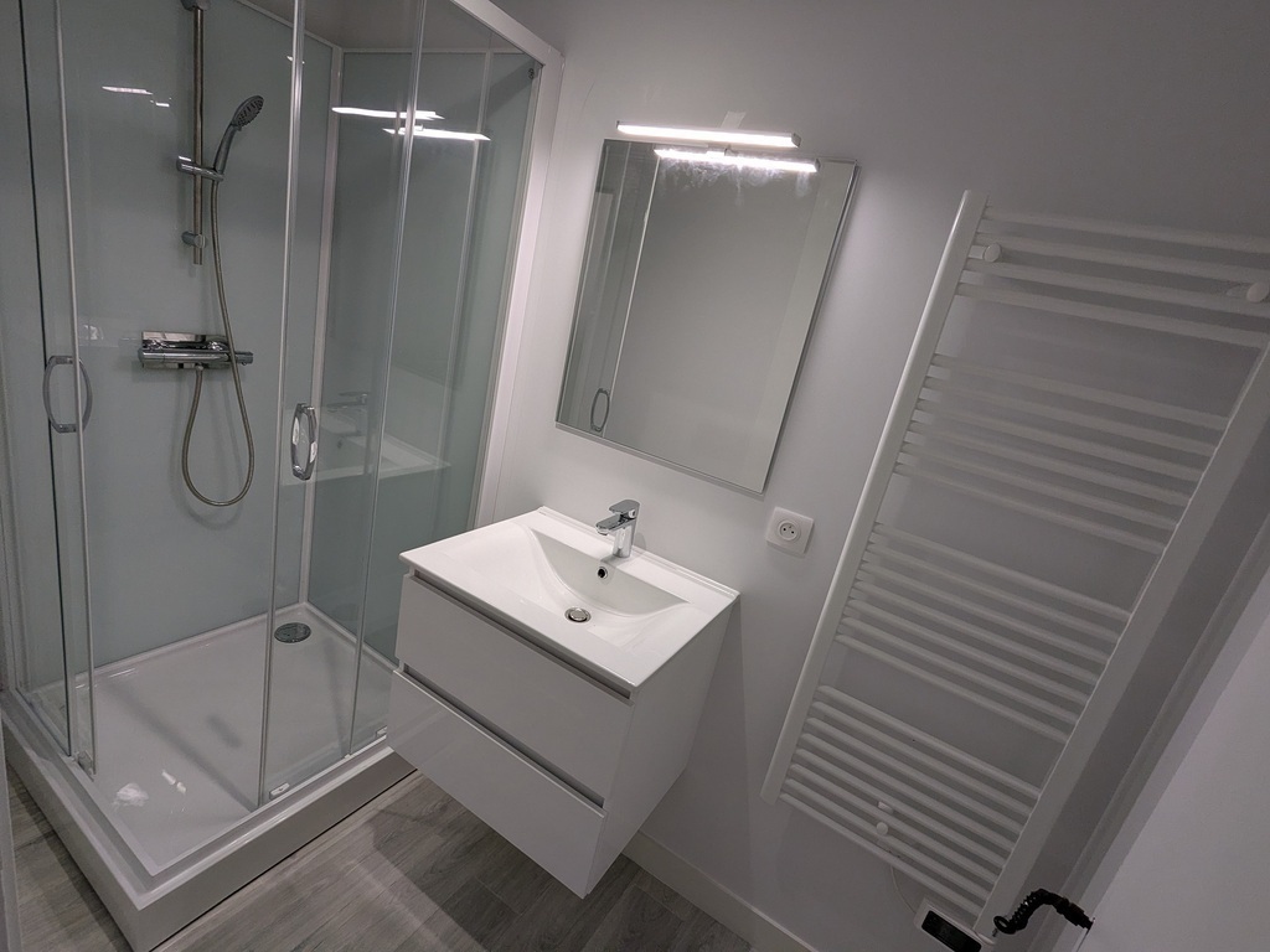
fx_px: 587
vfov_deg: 78.1
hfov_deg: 94.5
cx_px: 635
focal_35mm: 16
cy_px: 476
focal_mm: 2.35
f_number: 2.2
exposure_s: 1/100
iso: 81
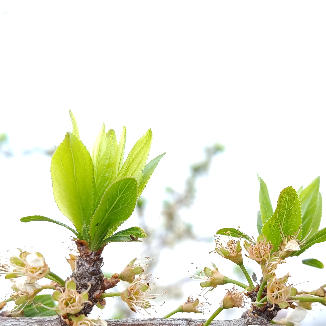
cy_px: 234
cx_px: 199
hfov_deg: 39.8
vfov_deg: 39.2
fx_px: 448
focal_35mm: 42
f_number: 1.88
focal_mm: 5.59
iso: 73
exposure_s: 1/320
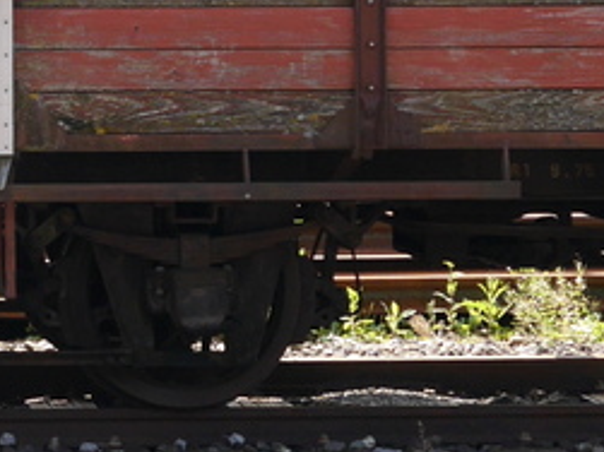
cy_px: -96
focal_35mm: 172
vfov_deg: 8.5
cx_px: -356
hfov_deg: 11.0
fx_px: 3000
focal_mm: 18
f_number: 5
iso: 160
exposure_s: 1/160
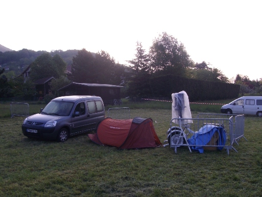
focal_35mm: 36
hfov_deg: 51.4
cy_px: 98
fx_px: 272
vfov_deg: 39.7
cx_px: 131
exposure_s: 1/160
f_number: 4.8
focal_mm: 6
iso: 80
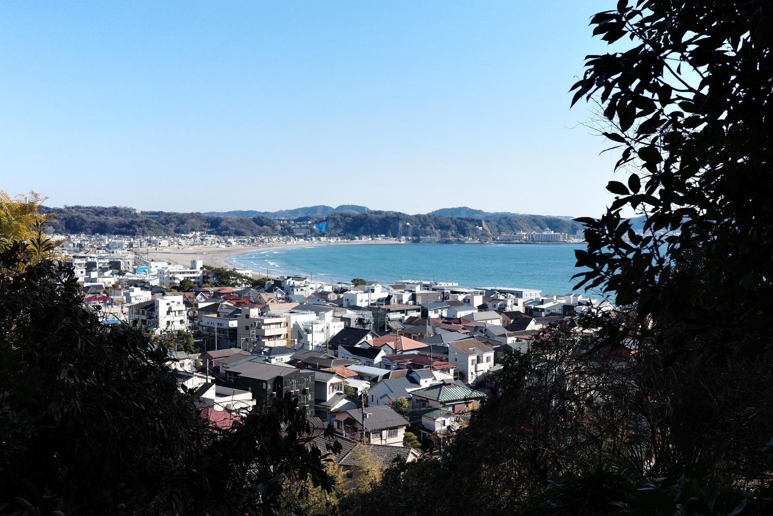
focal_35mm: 40
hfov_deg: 48.5
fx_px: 859
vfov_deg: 33.4
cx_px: 386
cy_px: 258
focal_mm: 26
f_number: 5
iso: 100
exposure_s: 1/400
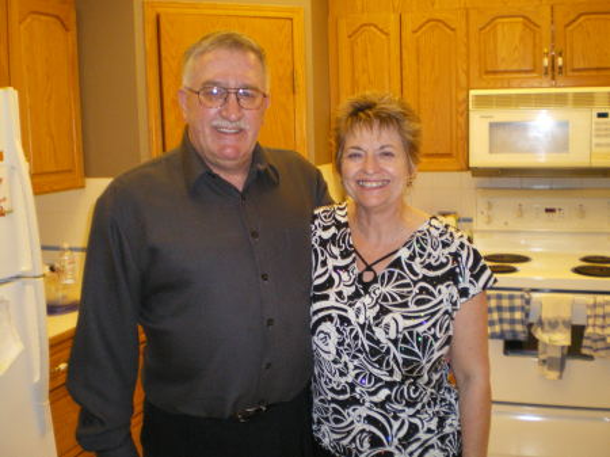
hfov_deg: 49.0
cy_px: 228
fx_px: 669
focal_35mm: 38
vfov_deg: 37.7
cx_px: 305
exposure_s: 1/50
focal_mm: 6.3
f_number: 3.1
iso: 400
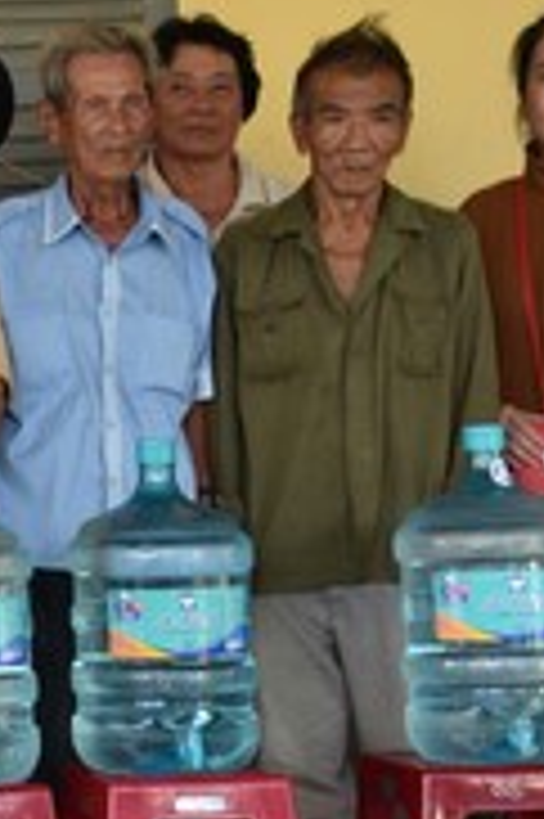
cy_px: 428
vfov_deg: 15.1
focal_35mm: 136
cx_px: -647
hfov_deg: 9.3
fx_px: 3088
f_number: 5
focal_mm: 38
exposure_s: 1/100
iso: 400
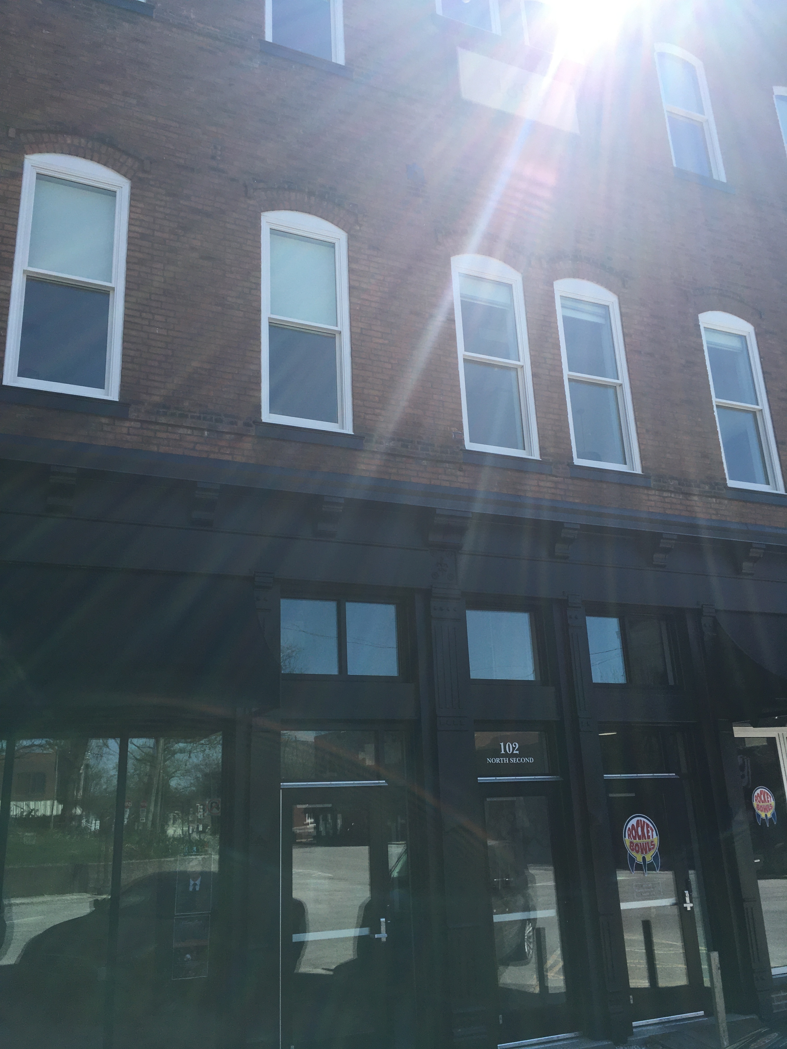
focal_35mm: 29
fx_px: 879
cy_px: 524
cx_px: 394
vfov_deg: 61.7
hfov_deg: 48.2
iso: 25
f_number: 2.2
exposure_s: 1/1054
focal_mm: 4.15
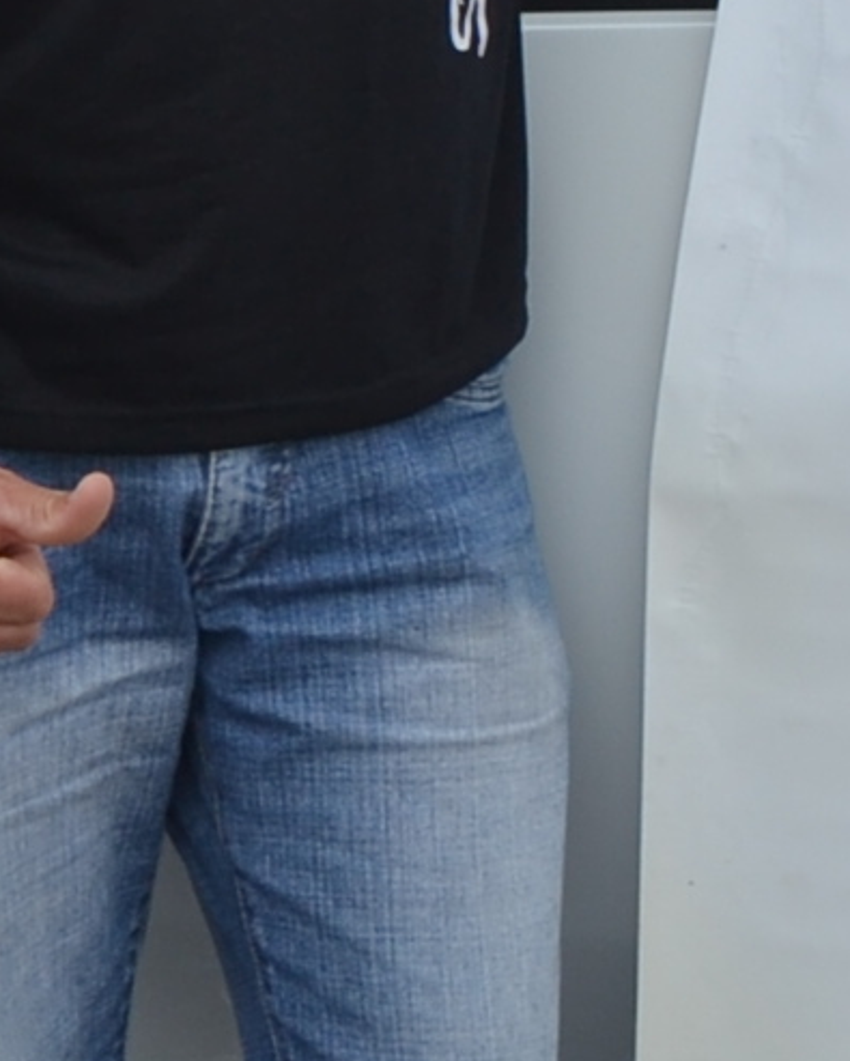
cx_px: 1995
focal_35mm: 217
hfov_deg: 6.8
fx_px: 6817
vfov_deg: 8.8
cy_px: -84
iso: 100
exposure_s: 1/125
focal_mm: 22
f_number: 5.6
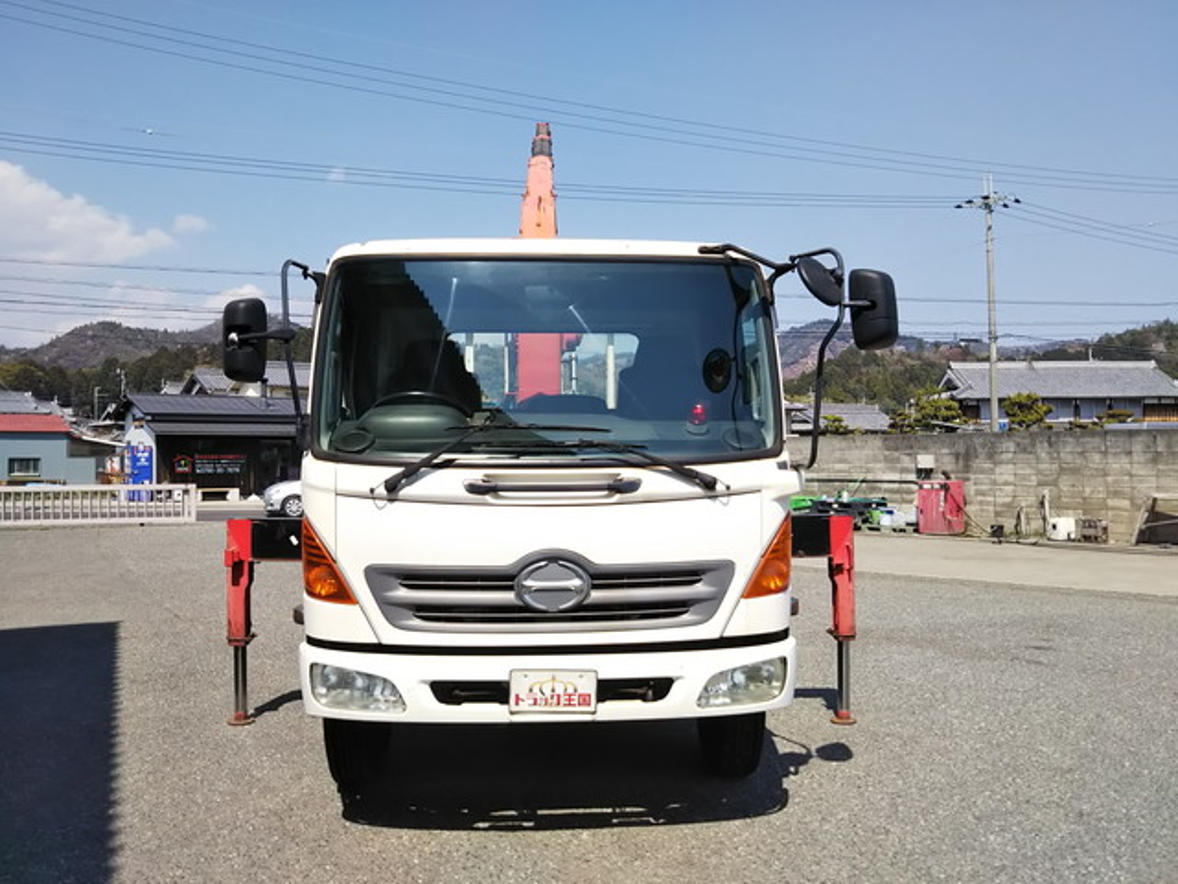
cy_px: 442
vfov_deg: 46.8
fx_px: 1021
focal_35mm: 30
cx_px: 589
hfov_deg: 60.0
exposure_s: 1/1020
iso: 20
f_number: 2.2
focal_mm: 4
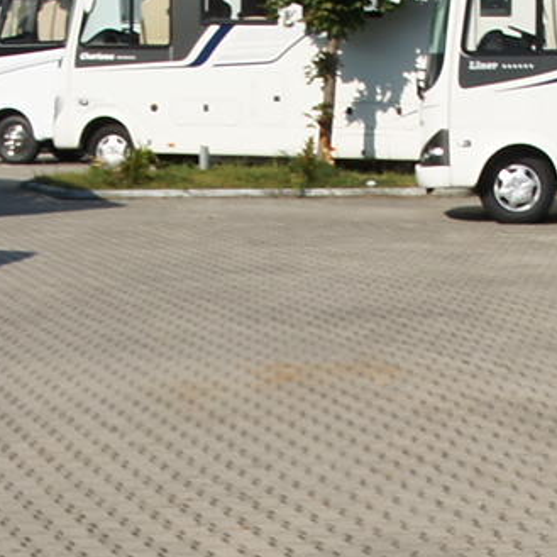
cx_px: 291
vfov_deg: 13.9
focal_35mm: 123
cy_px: 596
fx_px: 2242
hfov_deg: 14.2
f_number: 10
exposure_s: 1/160
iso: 100
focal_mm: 13
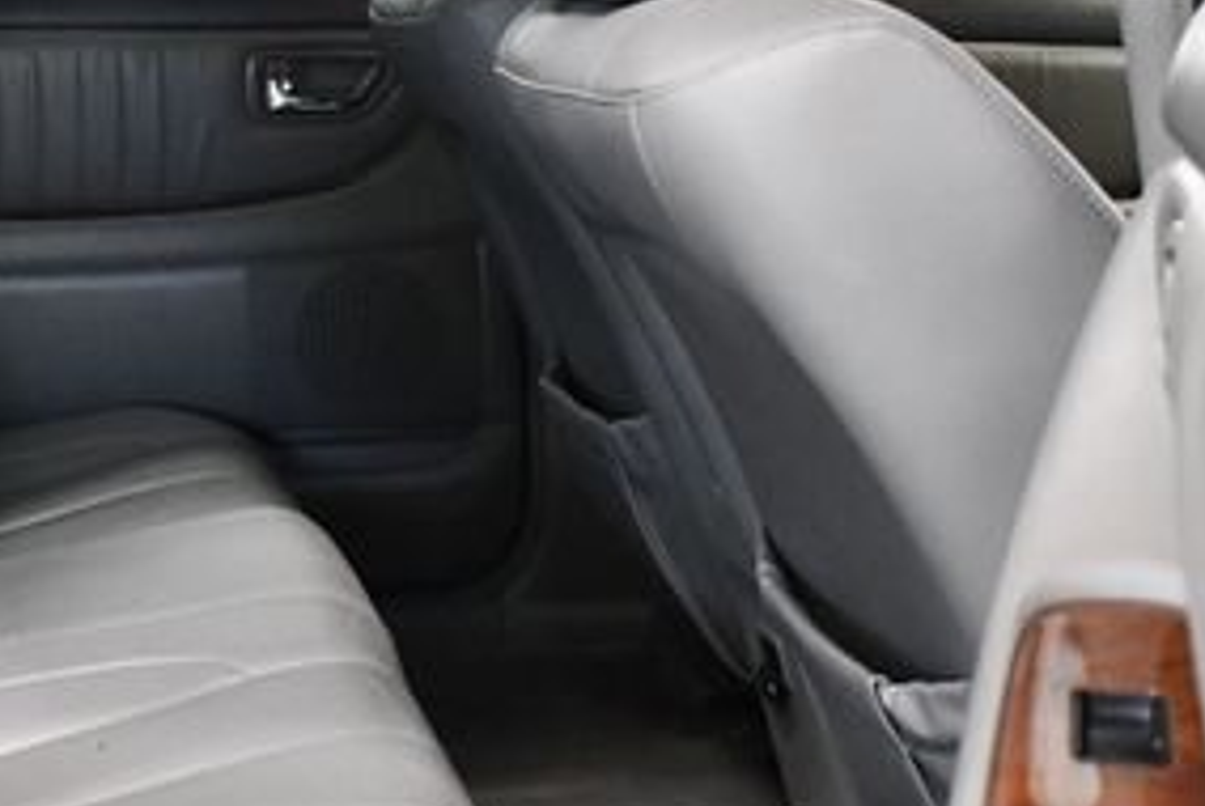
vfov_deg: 16.9
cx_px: 64
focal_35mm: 81
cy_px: 314
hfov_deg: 24.2
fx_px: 2714
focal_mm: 18
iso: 3200
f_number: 3.5
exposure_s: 1/125
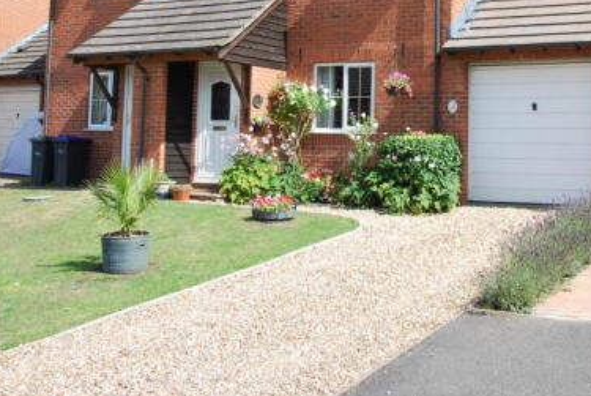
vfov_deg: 27.9
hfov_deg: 41.6
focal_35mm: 47
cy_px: 58
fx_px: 772
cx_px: 359
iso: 100
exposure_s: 1/200
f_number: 7.1
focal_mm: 18
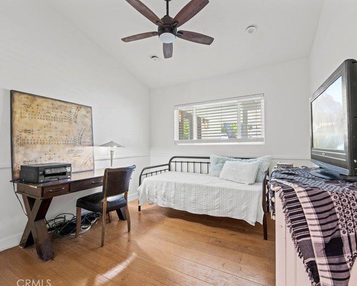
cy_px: 144
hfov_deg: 93.1
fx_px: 169
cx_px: 173
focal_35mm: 16
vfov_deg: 80.4
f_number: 8
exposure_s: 1.6
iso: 320
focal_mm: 14
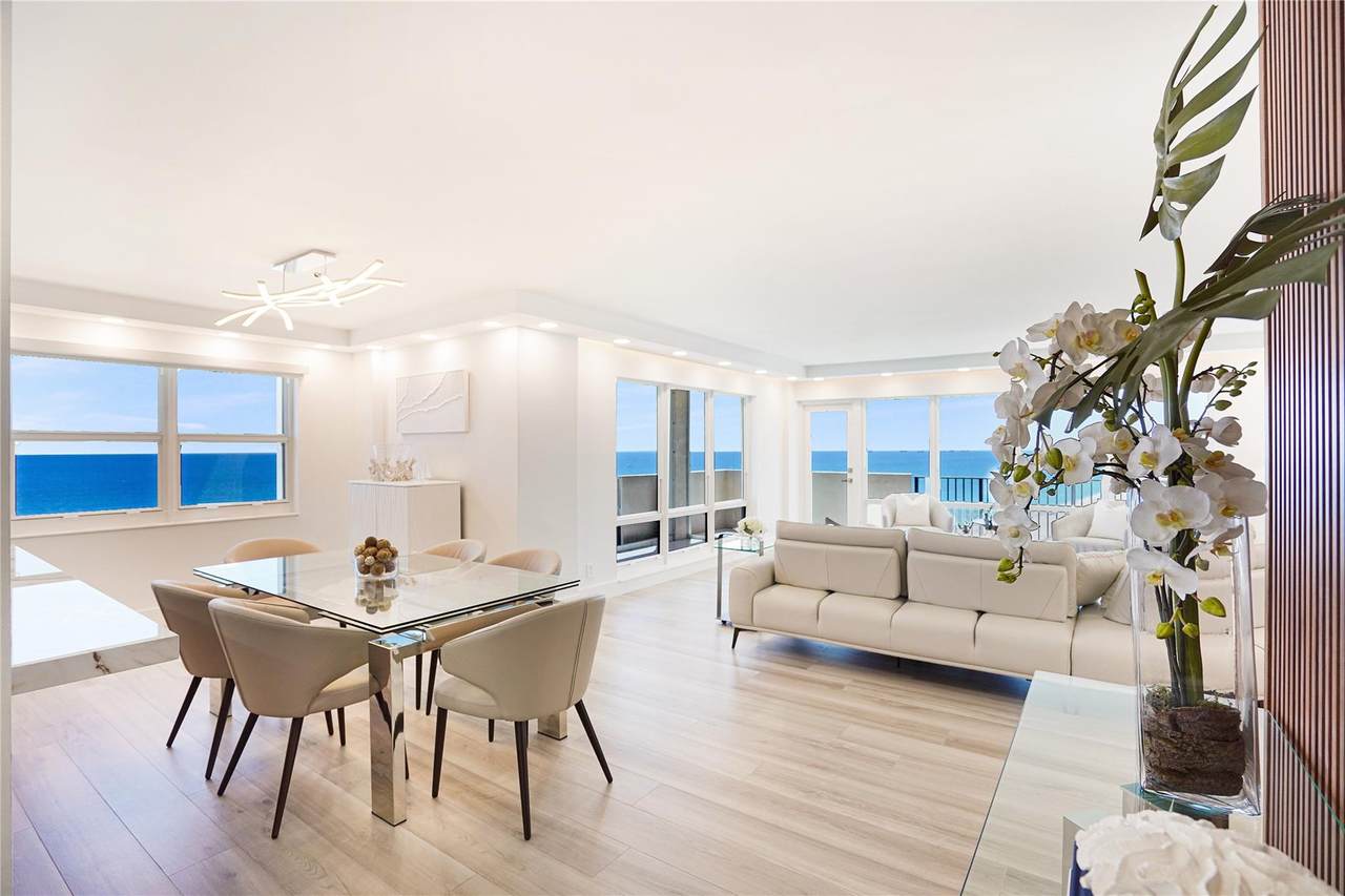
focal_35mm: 16
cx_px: 672
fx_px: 598
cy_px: 448
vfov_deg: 73.7
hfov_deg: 96.7
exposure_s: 1/160
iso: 320
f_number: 4.5
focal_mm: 16
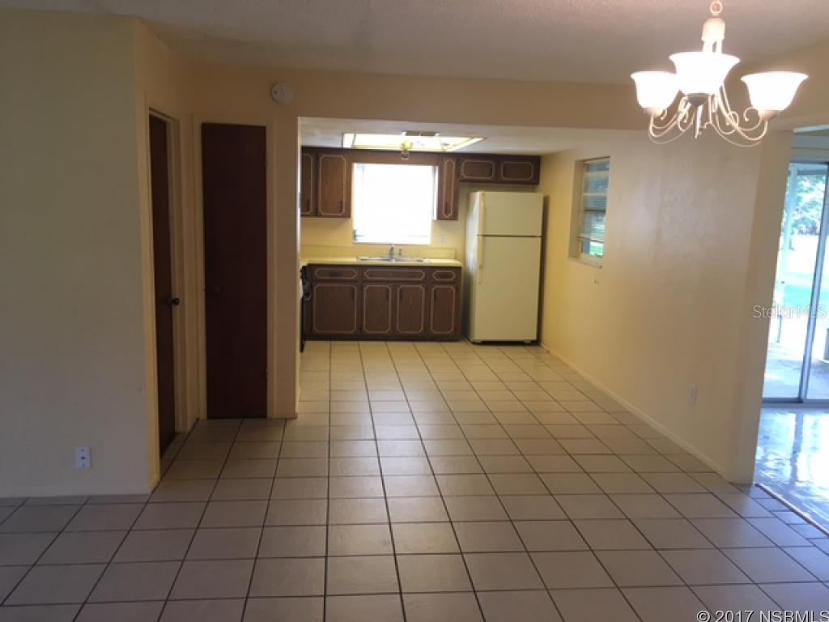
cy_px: 311
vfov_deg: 48.2
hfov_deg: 61.7
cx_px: 414
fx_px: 695
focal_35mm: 29
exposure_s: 1/30
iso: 50
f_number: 2.2
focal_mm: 4.15
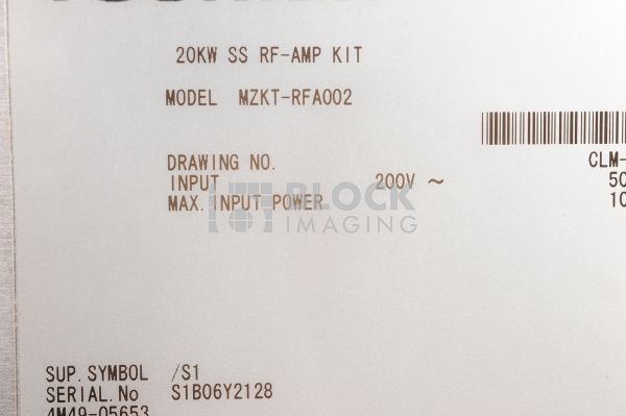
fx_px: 869
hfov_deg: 39.6
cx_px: 313
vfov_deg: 26.9
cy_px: 208
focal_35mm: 50
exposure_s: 1/160
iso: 320
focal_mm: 50
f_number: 9
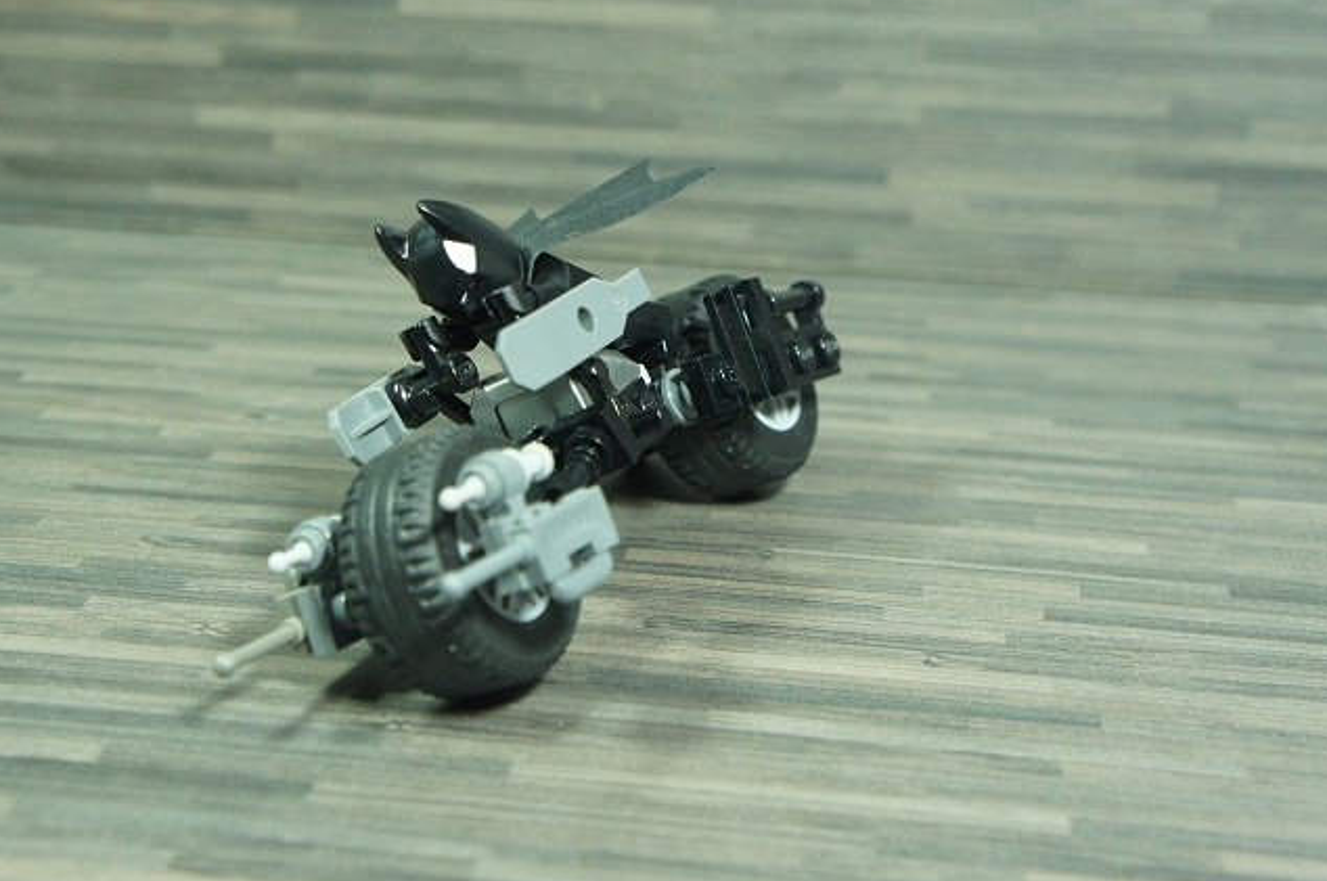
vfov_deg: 23.0
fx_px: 2158
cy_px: 355
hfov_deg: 34.1
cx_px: 569
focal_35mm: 59
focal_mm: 31
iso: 1250
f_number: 5.6
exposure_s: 1/50
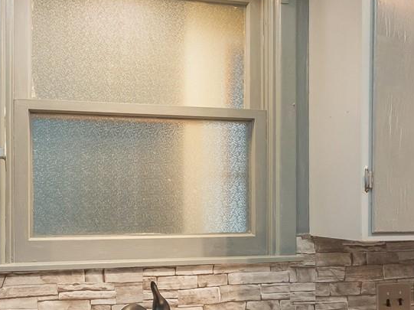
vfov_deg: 27.4
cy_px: 202
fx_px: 633
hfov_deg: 36.1
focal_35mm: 53
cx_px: 233
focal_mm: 7
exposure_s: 1/2.5
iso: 500
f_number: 4.5
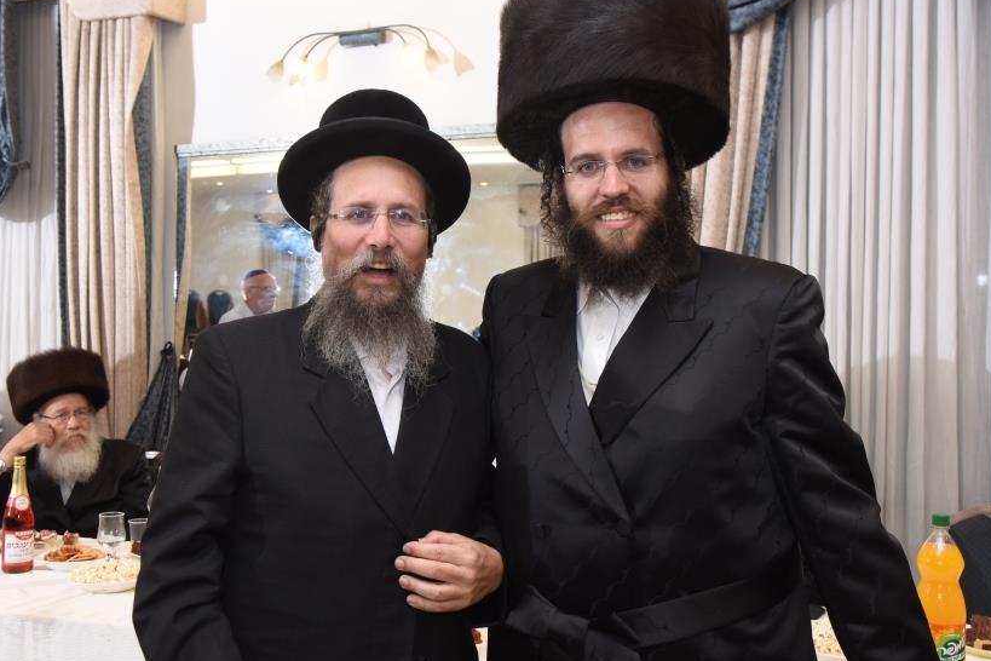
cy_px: 303
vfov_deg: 33.4
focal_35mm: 40
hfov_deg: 48.5
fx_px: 1101
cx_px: 482
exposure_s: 1/100
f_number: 6.3
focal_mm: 32
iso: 800
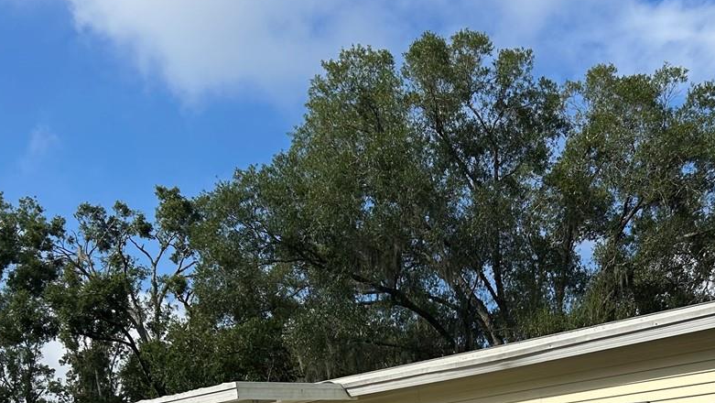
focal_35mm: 58
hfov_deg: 35.8
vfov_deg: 19.7
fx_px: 1100
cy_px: 463
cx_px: 444
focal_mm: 5.7
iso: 50
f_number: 1.5
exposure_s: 1/6579
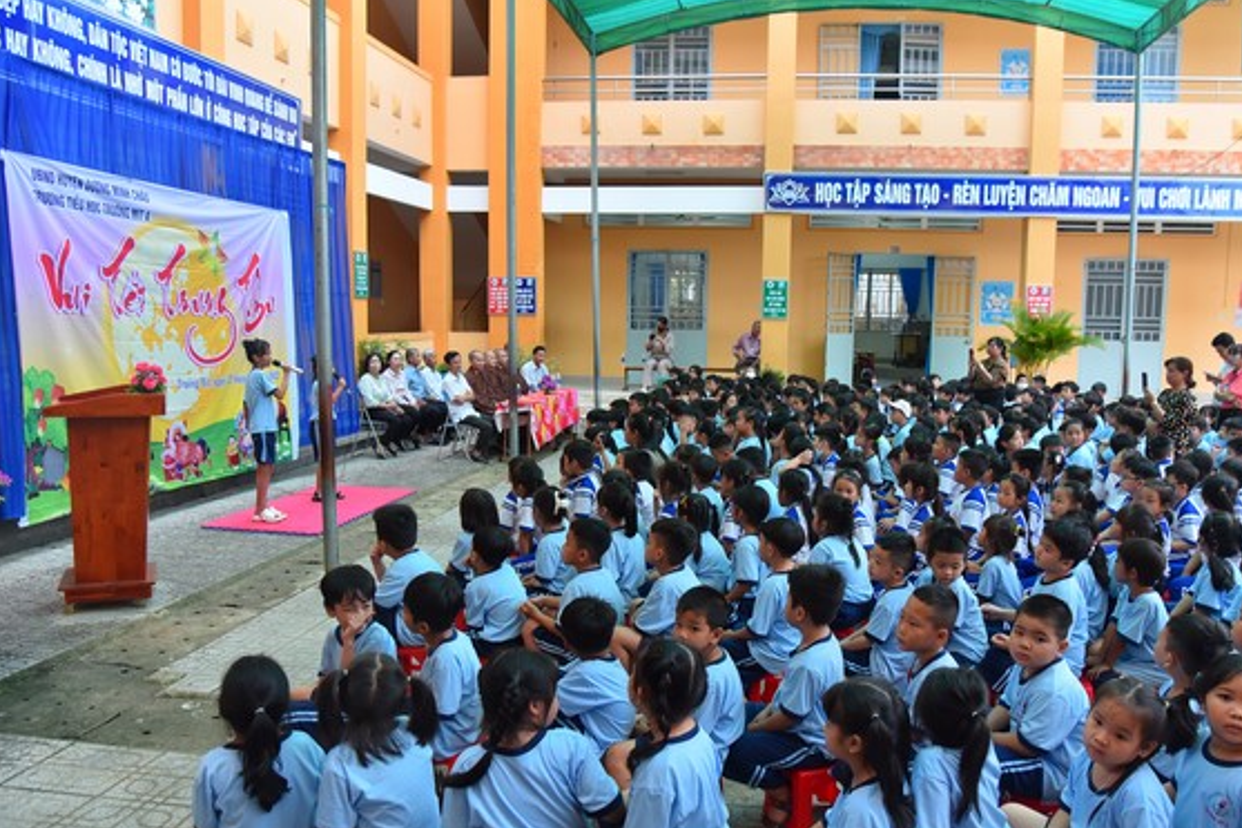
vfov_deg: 46.4
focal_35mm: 28
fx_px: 966
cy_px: 439
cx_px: 682
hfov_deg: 65.3
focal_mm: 24
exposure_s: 1/125
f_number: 5.6
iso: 400
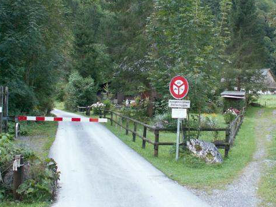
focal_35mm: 47
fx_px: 374
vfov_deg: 30.7
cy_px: 80
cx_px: 159
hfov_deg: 40.4
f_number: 2.8
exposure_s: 1/40
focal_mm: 5.86
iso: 100
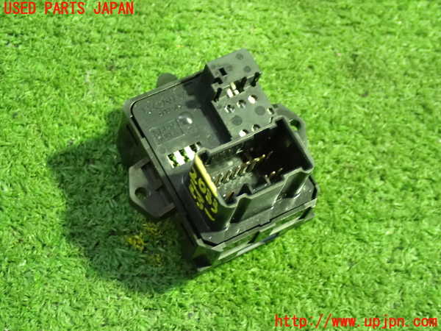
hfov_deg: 23.8
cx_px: 220
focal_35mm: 82
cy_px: 166
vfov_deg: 18.0
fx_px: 1045
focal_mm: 14.62
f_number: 4.3
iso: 1600
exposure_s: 1/20
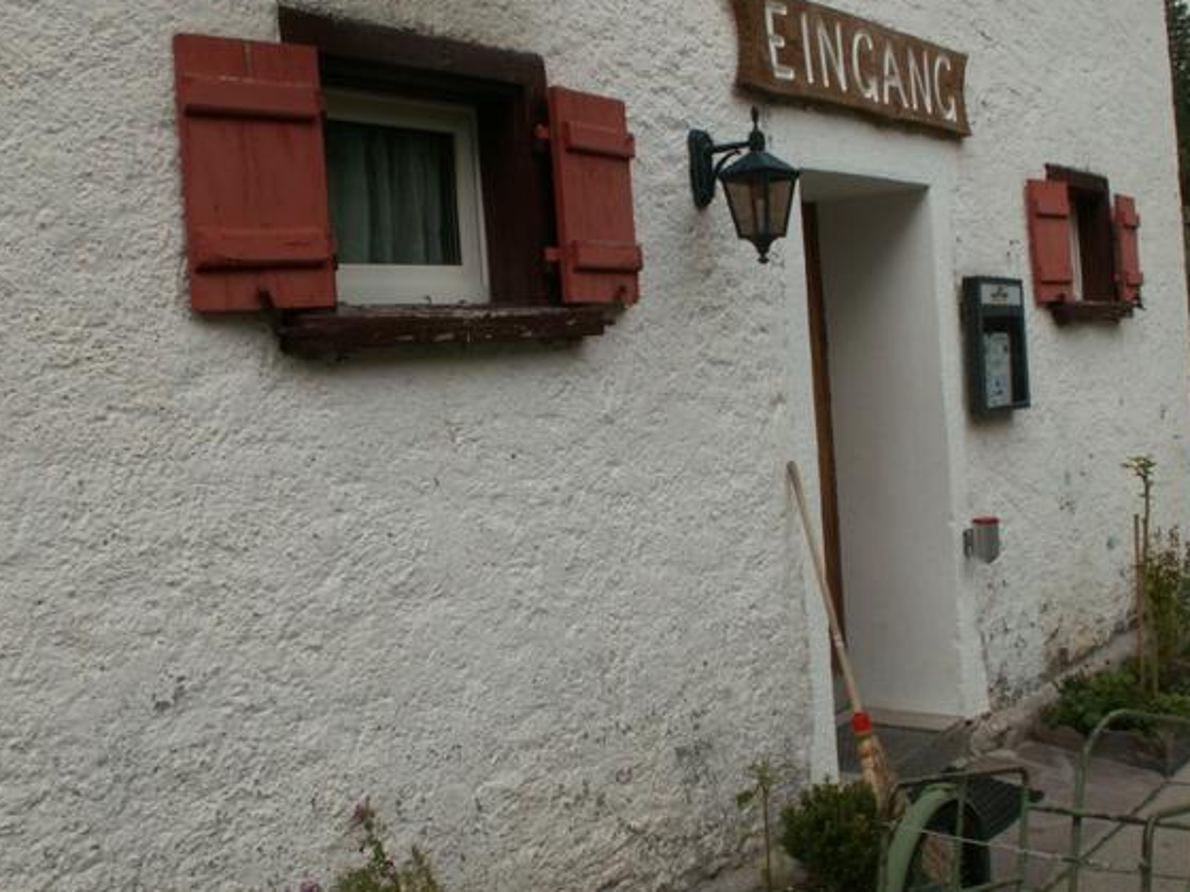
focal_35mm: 40
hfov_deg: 46.7
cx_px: 667
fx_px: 1375
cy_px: 444
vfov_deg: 36.0
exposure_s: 1/50
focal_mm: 5.86
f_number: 8
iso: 50
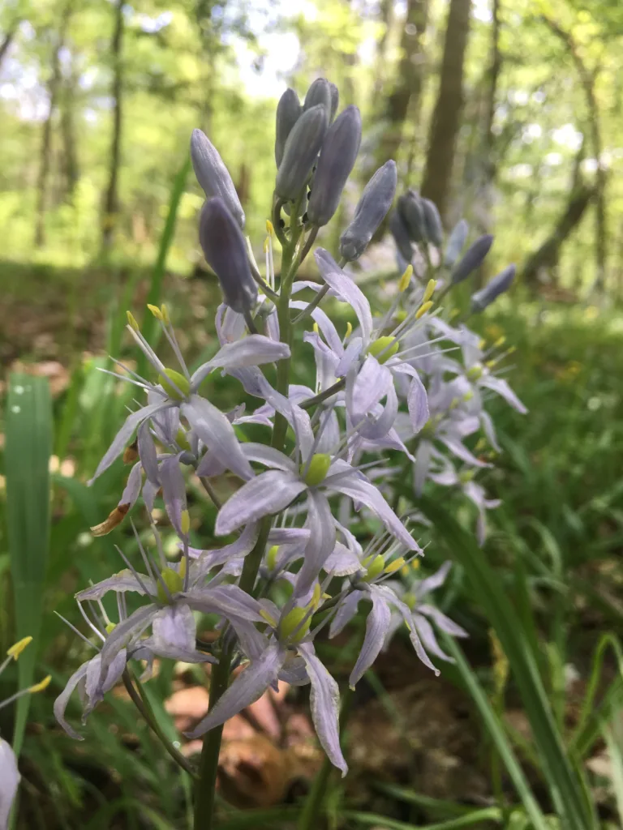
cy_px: 415
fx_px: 696
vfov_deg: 61.7
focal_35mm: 29
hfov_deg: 48.2
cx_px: 312
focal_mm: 4.15
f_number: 2.2
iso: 25
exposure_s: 1/120
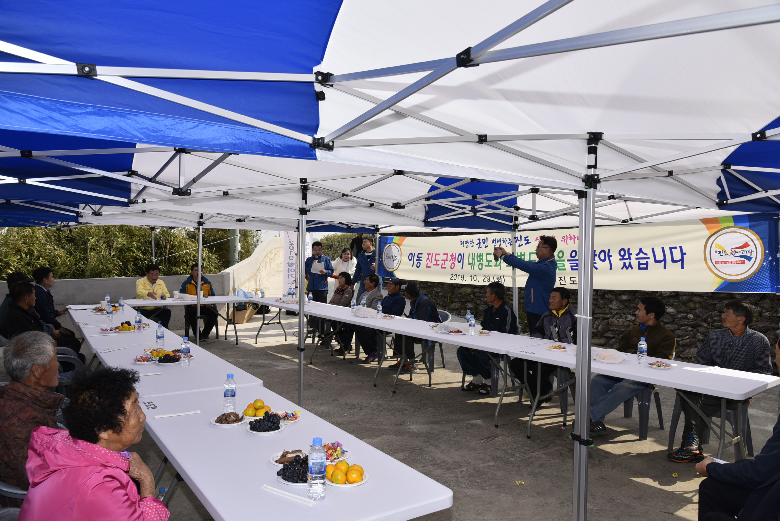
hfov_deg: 73.7
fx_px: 520
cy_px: 260
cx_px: 390
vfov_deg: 53.2
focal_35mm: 24
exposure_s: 1/250
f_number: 9
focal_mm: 24
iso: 100
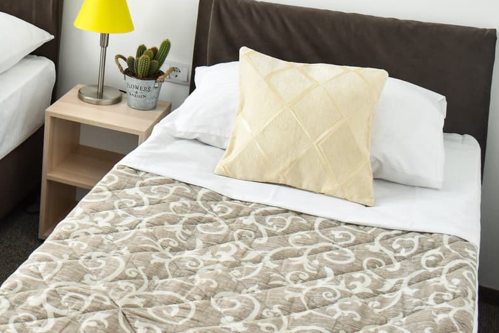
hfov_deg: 28.0
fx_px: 956
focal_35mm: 69
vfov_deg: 19.3
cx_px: 34
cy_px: 13
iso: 400
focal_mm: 18
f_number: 4.5
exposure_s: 1/50
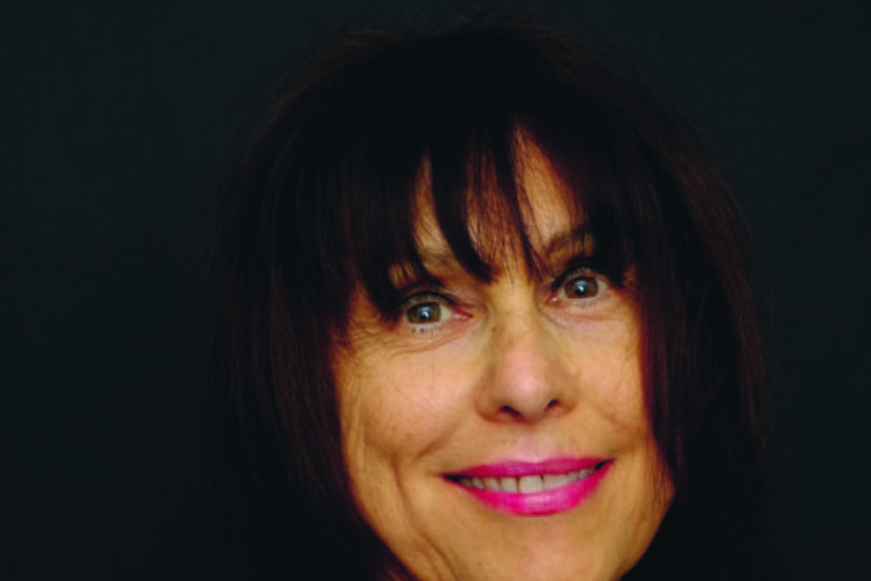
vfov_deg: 13.4
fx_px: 2443
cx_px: 579
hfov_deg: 20.1
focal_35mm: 101
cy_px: 541
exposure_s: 1/125
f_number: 5.6
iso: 200
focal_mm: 35
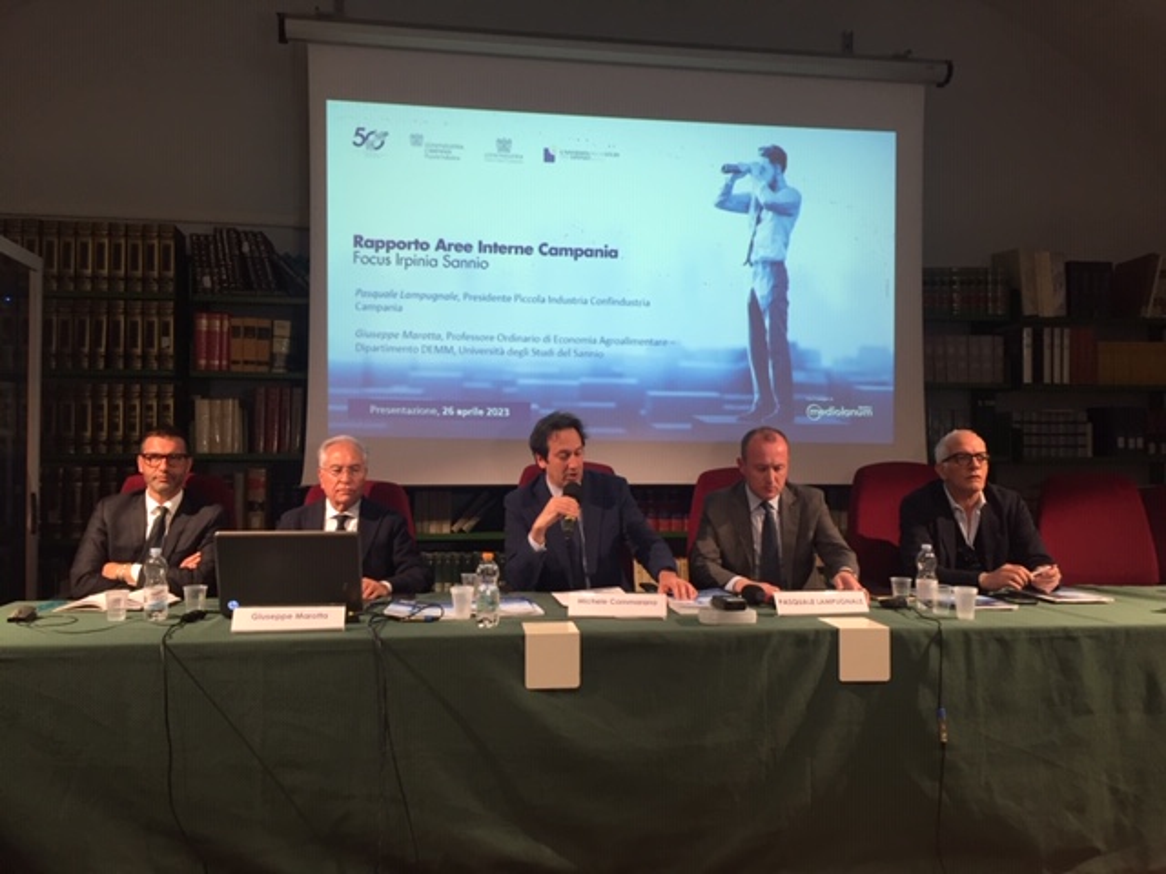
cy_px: 437
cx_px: 583
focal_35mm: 29
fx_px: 977
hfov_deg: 61.7
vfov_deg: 48.2
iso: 64
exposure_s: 1/33
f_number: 2.2
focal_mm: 4.15
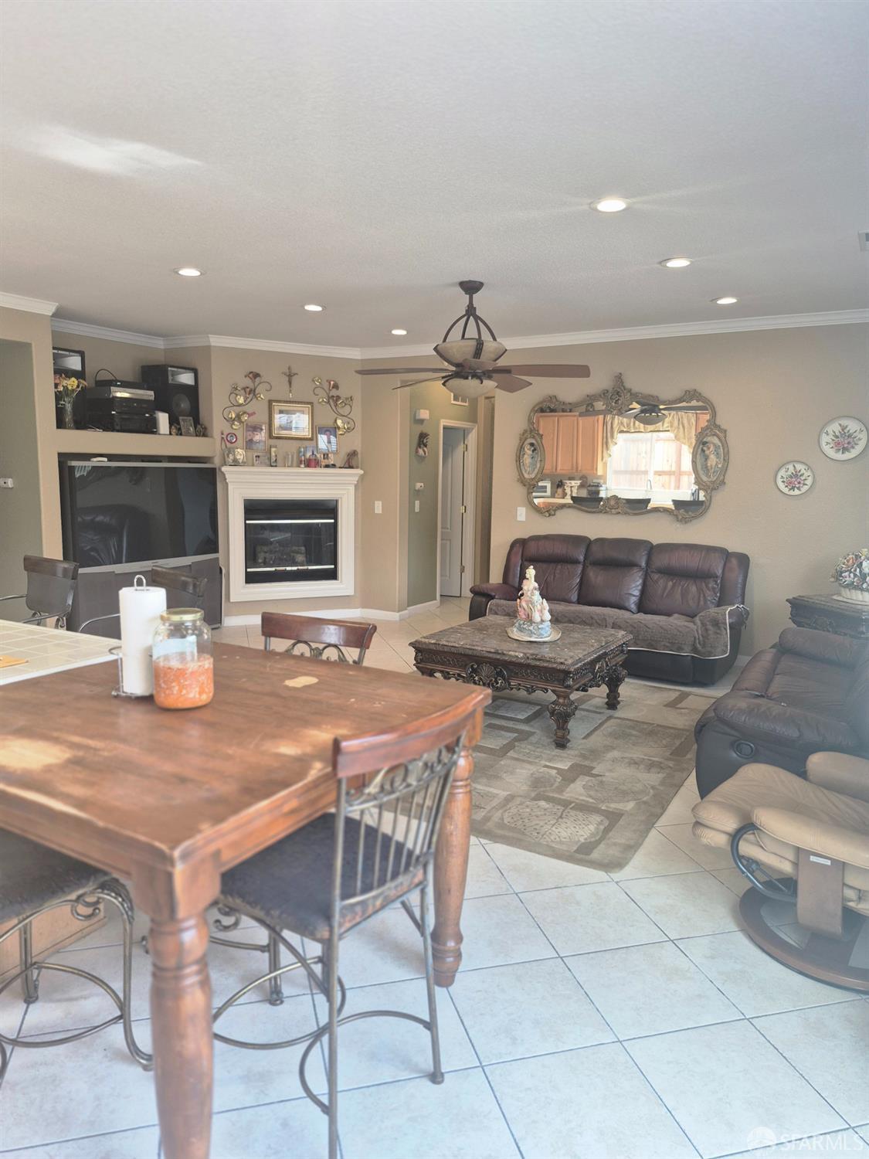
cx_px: 434
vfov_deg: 73.9
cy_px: 580
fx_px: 770
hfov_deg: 58.9
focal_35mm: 23
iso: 100
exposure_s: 1/120
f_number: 1.8
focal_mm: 5.4
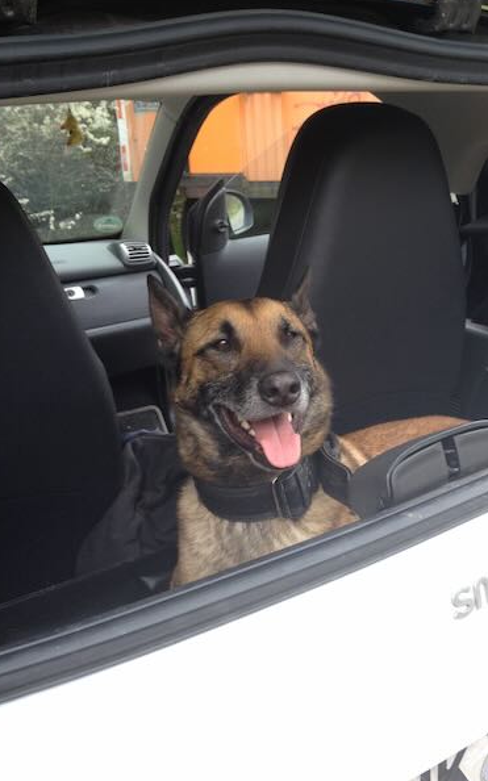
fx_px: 852
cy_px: 413
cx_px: 303
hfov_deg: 31.8
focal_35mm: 40
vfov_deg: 49.3
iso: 64
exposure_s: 1/120
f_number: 2.4
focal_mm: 4.28
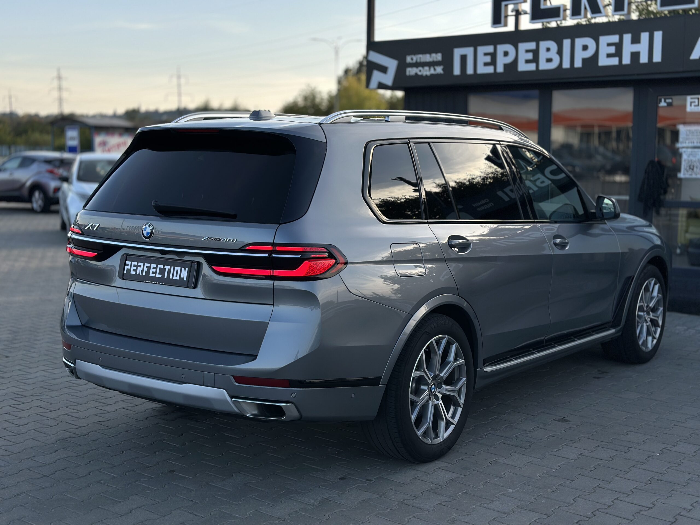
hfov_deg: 39.7
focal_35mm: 48
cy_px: 262
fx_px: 971
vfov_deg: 30.3
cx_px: 350
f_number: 1.78
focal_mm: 6.86
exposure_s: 1/1376
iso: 80
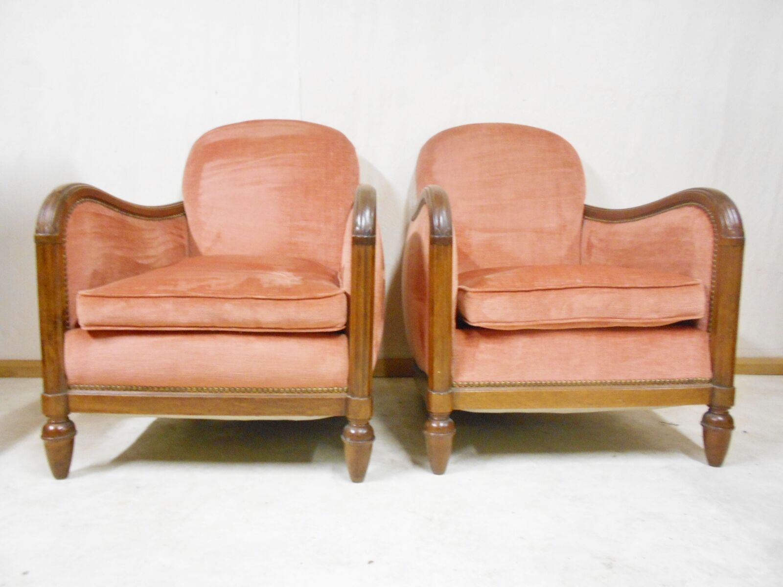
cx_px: 392
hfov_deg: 67.3
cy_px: 294
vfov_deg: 53.1
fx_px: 588
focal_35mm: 26
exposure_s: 1/10
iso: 400
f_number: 3.2
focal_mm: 4.6
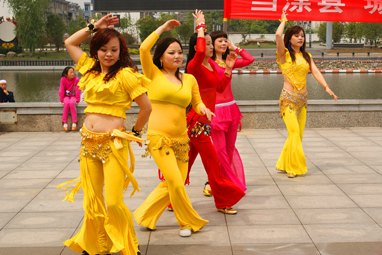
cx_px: 191
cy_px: 128
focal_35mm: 75
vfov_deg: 18.2
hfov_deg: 27.0
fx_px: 796
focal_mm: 50
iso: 200
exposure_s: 1/320
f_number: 9
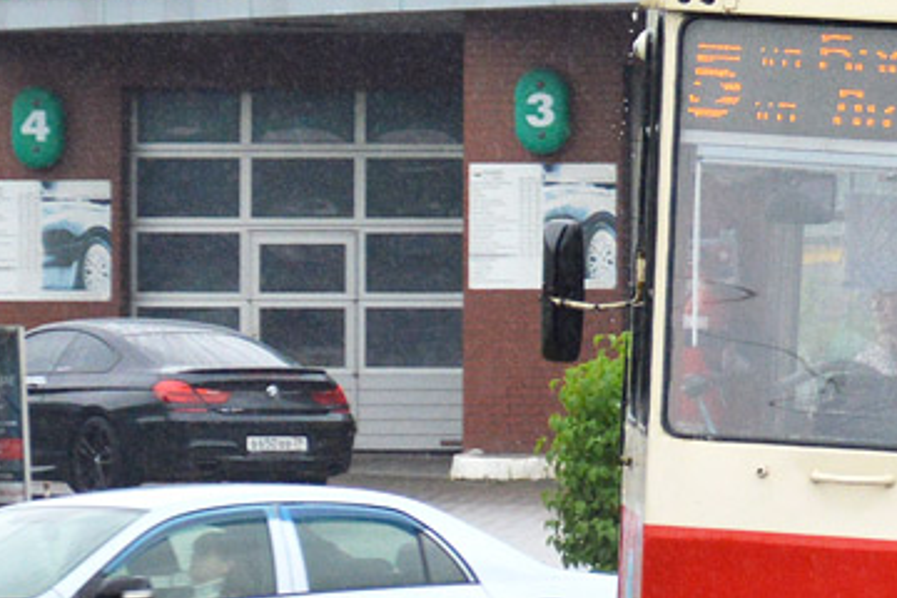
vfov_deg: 2.1
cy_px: 12
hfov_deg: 3.1
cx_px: 1537
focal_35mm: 656
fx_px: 16346
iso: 400
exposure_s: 1/400
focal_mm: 105
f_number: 5.6
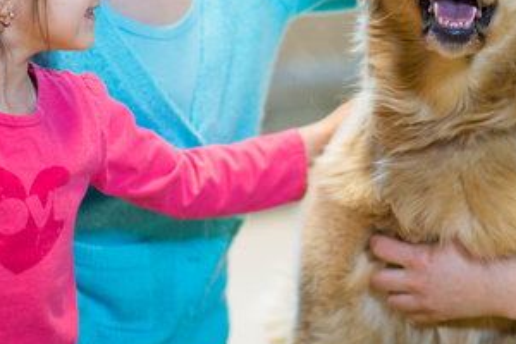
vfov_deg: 6.7
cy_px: 37
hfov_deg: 10.0
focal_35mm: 205
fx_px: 2938
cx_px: 415
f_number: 1.8
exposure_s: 1/160
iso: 400
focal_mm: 85
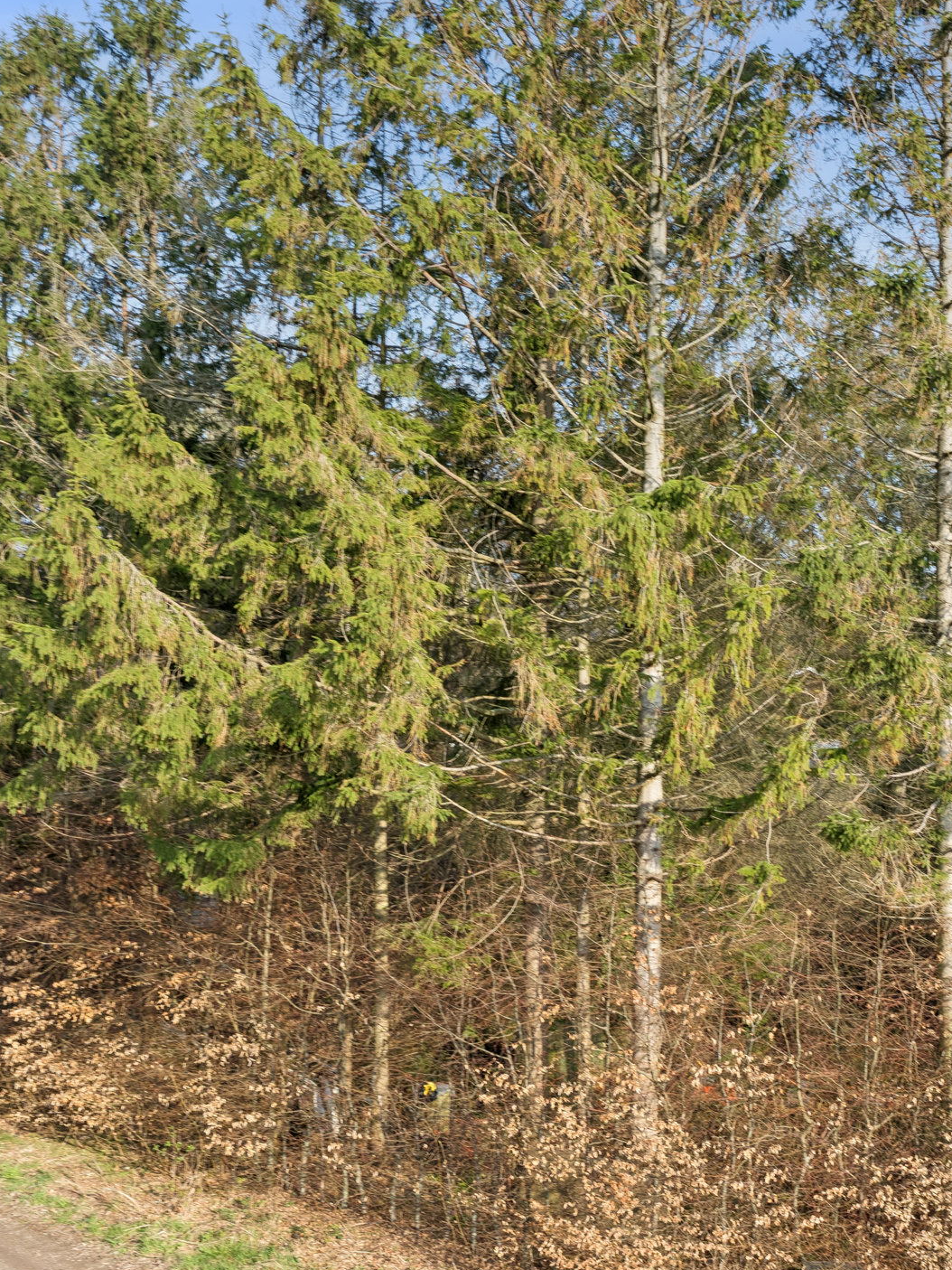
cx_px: 806
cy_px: 754
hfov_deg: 35.2
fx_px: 1430
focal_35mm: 39
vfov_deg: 47.6
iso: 160
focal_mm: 19
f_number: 5.6
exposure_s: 1/400
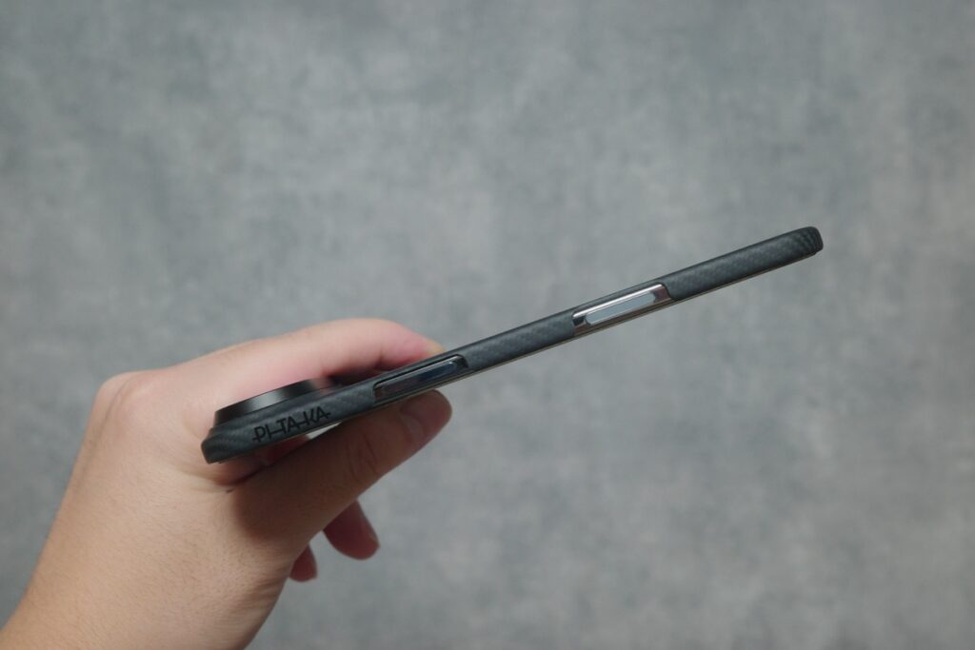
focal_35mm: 40
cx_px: 488
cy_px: 325
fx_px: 1083
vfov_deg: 33.4
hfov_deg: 48.5
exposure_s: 1/30
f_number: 5.6
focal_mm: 26
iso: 1000
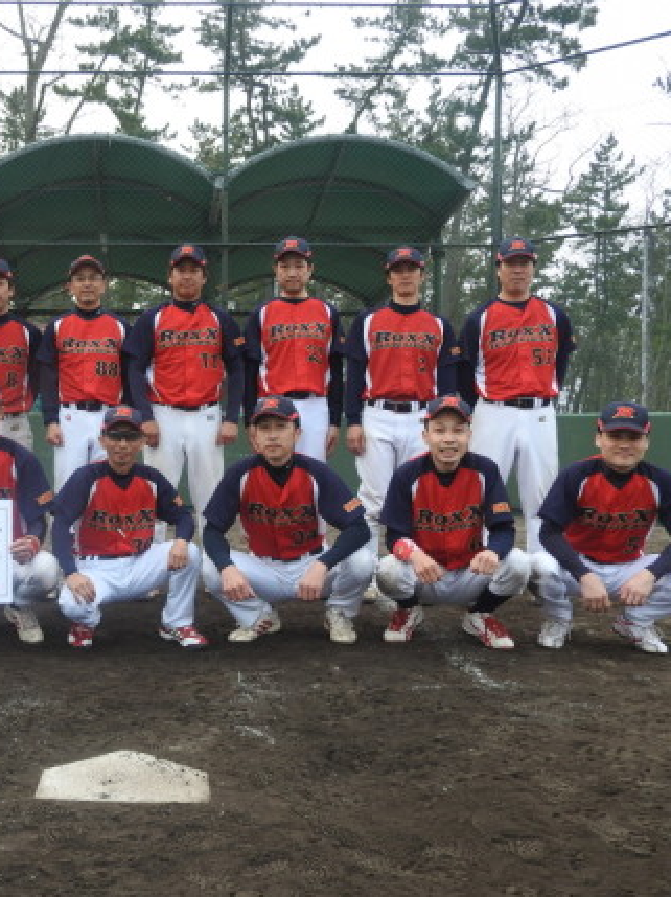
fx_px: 1087
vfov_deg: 44.8
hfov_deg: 33.3
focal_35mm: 42
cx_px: 130
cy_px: 454
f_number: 3.5
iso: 100
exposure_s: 1/80
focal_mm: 5.4
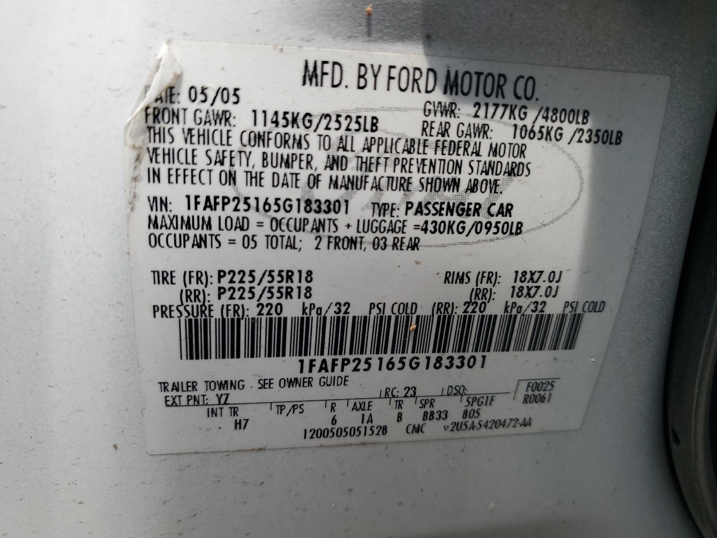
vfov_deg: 53.1
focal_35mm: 26
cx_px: 358
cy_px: 269
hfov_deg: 67.3
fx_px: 539
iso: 50
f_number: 1.5
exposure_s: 1/833
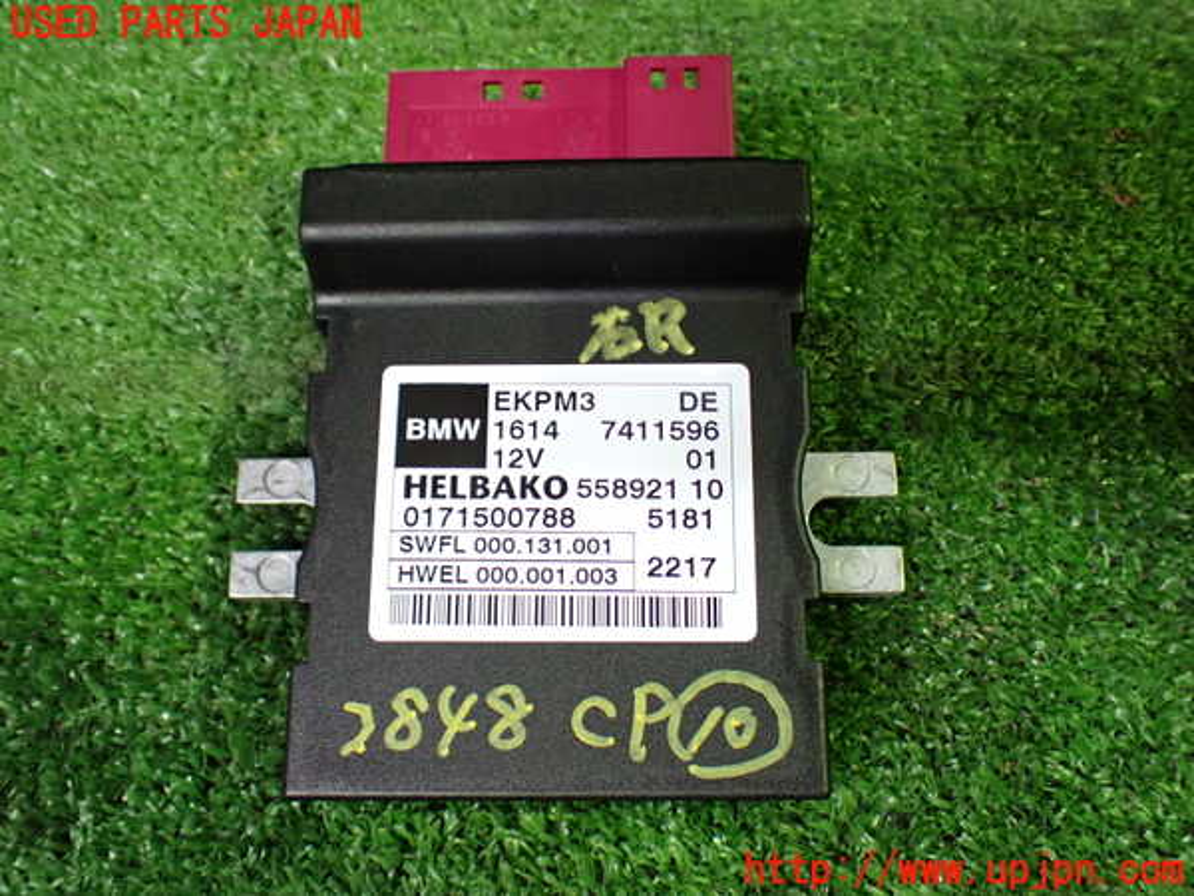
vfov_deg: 44.2
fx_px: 1104
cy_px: 448
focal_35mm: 32
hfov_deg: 56.8
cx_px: 597
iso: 800
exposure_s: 1/60
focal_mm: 5.79
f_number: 2.4
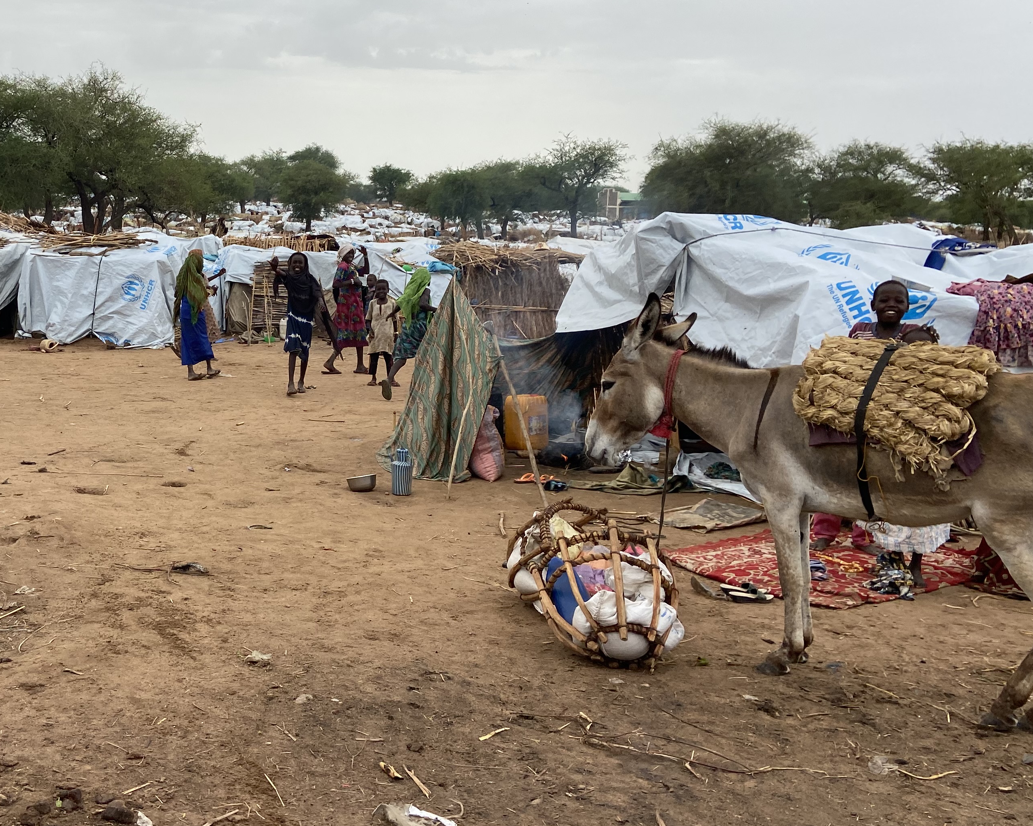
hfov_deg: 44.7
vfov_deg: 37.2
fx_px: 1223
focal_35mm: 40
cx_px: 302
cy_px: 331
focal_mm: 4.25
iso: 32
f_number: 1.8
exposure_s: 1/1808
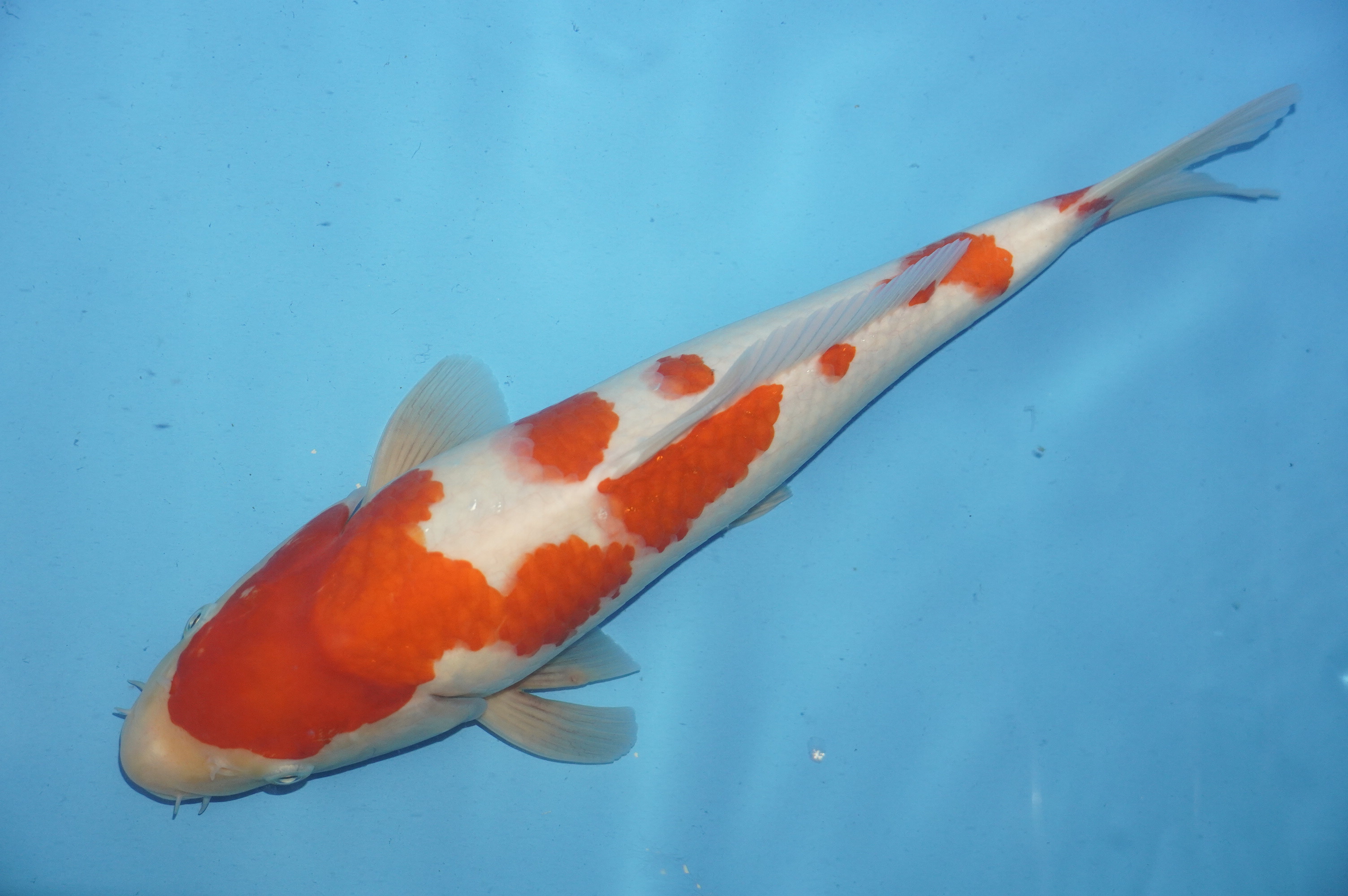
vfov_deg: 21.5
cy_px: 448
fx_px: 2357
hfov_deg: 31.9
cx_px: 674
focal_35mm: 63
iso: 1000
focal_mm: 42
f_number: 5
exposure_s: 1/160
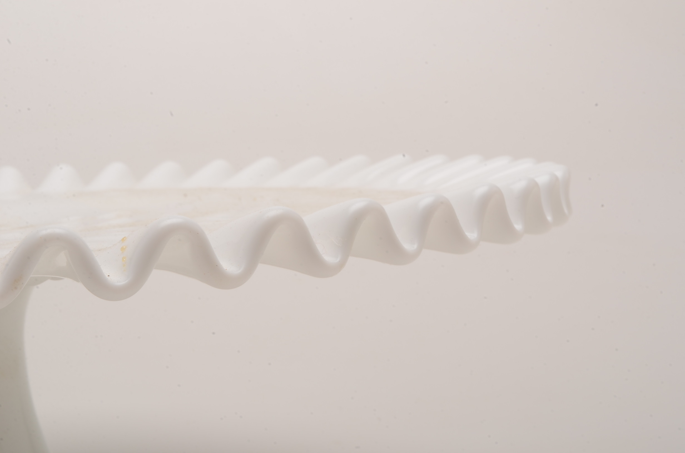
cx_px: 342
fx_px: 1481
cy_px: 226
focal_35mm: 78
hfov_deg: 26.0
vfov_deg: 17.4
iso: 100
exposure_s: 1/200
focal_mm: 52
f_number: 36
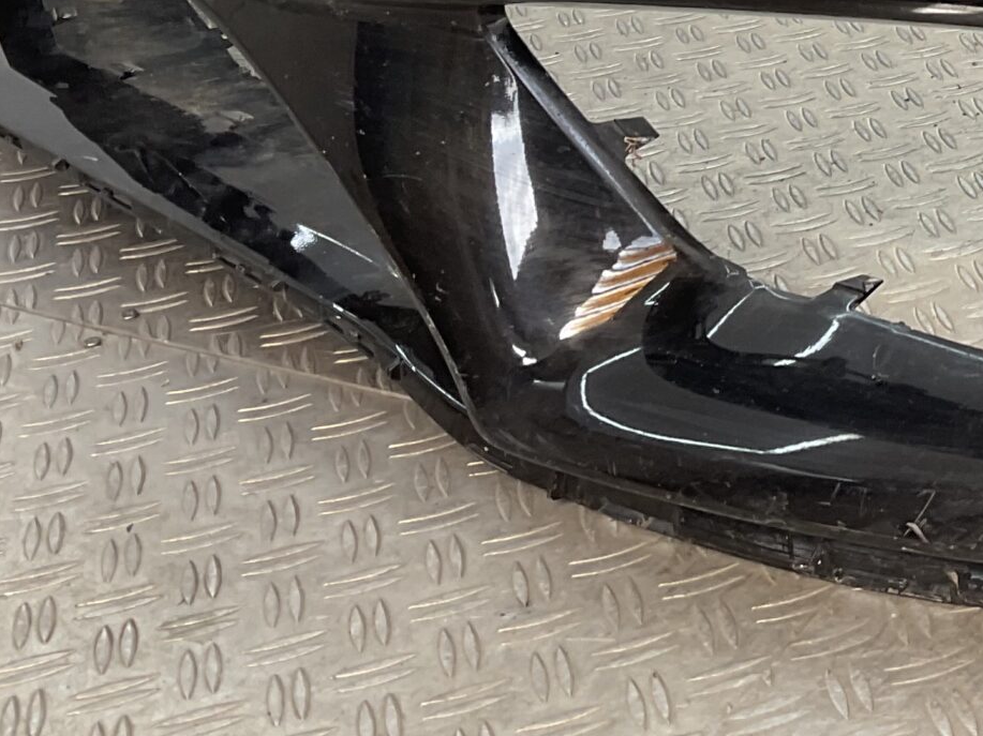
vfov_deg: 17.5
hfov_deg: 22.3
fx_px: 2299
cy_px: -87
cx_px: 1164
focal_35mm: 81
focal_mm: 3
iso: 16
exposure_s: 1/108
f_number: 1.8
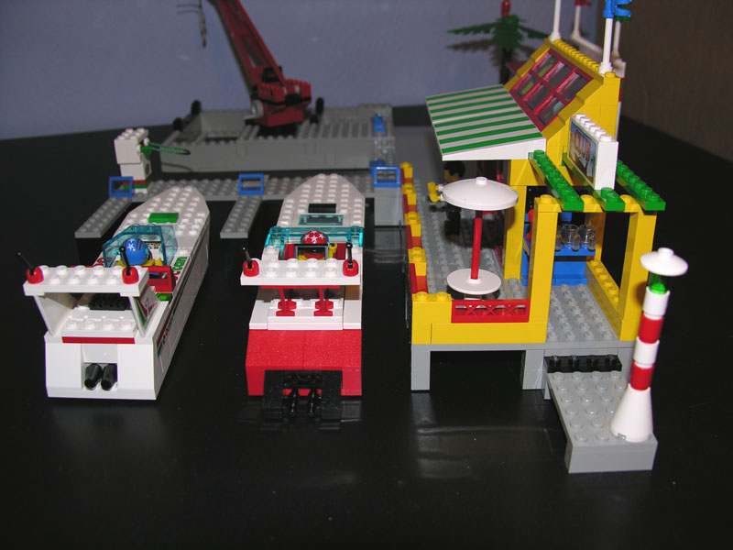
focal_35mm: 35
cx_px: 366
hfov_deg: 52.6
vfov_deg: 40.7
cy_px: 275
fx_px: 741
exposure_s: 1/60.1
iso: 50
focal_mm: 8.9
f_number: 2.8
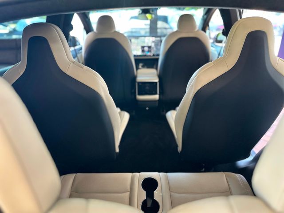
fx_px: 197
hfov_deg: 71.6
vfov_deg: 56.8
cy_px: 106
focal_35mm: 24
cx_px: 142
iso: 250
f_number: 1.78
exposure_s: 1/60
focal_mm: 6.86
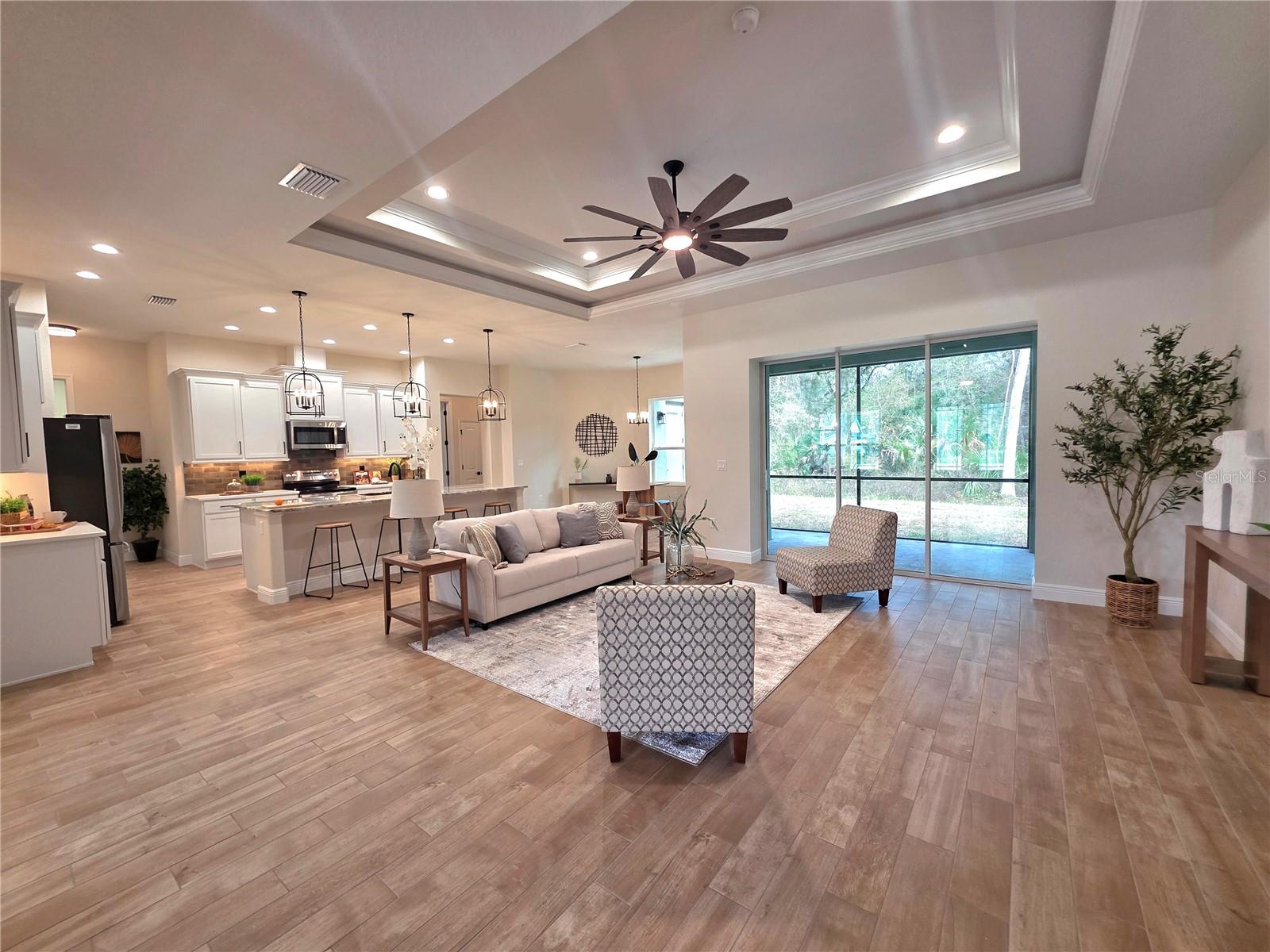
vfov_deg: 89.9
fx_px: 477
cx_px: 635
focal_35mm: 13
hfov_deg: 106.2
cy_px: 476
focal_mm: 2.2
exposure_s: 1/120
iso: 125
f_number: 1.9
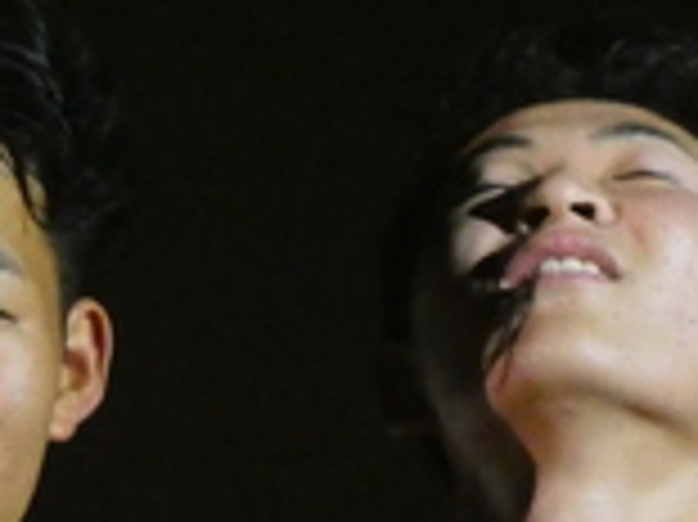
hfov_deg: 2.4
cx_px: 180
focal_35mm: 824
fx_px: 16602
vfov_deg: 1.8
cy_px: 450
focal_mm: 47.6
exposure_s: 1/125
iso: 3200
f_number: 5.5
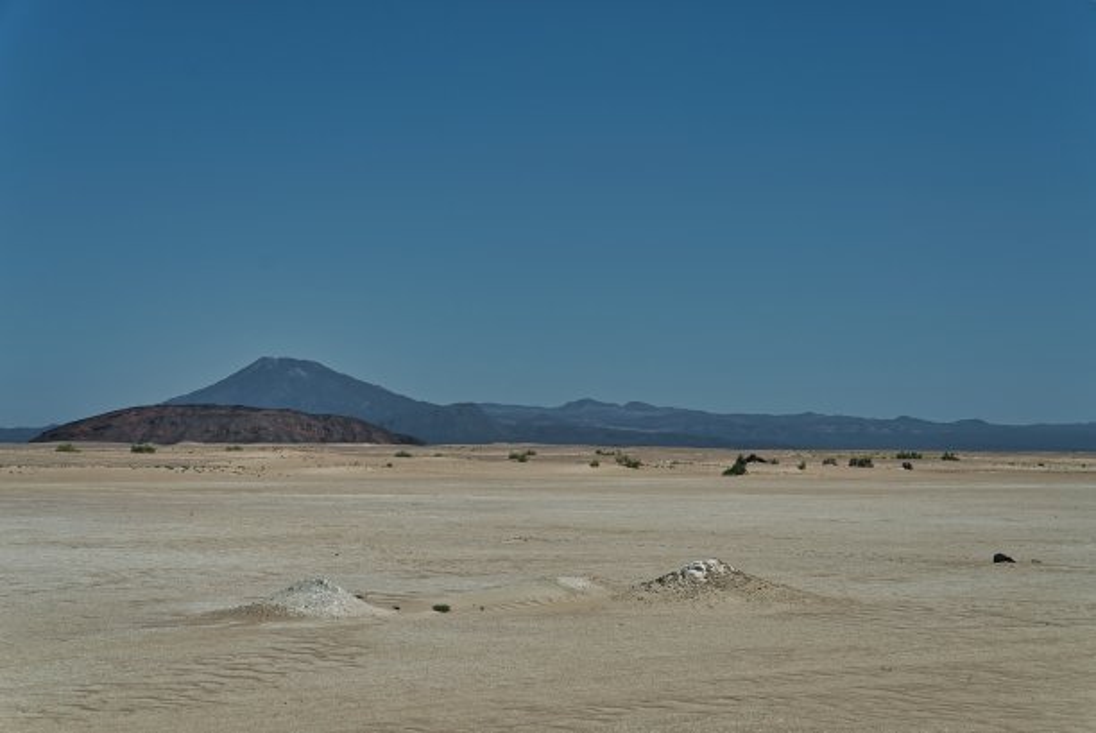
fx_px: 2133
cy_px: 366
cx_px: 548
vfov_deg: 19.5
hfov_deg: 28.8
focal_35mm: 70
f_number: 5.6
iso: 100
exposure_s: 1/2000
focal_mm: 70
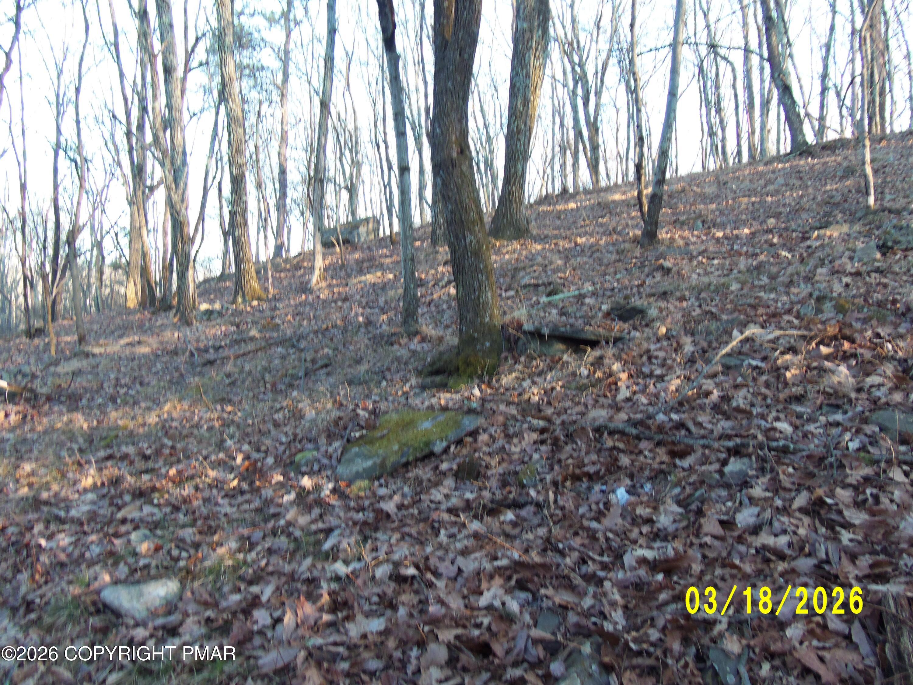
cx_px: 456
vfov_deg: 53.1
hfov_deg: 67.3
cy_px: 342
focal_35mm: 26
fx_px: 686
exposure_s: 1/40
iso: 80
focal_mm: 4.7
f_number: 3.2
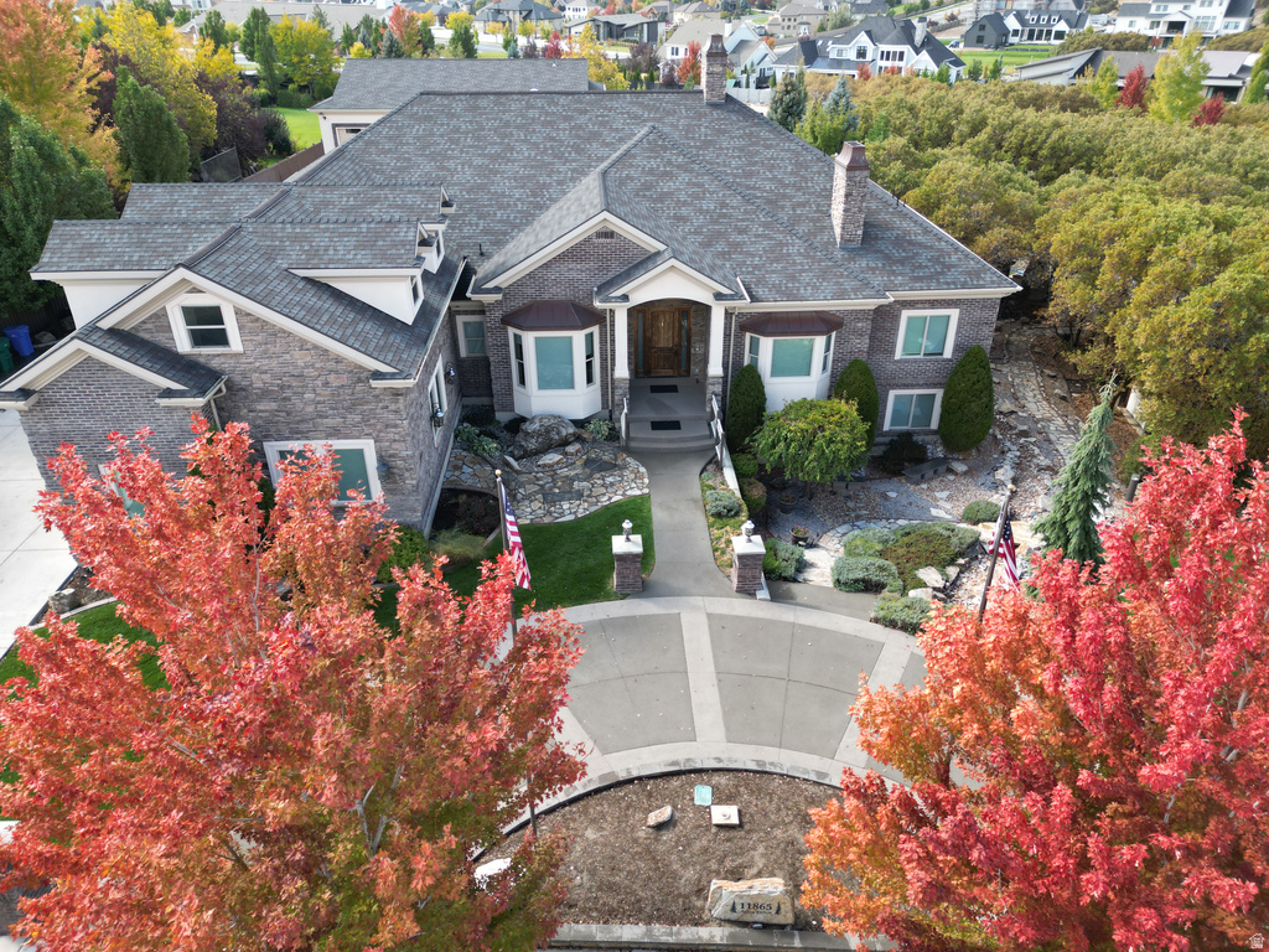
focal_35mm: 24
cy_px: 476
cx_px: 634
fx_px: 880
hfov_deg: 71.6
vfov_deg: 56.8
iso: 130
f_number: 1.7
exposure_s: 1/500
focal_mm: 6.72
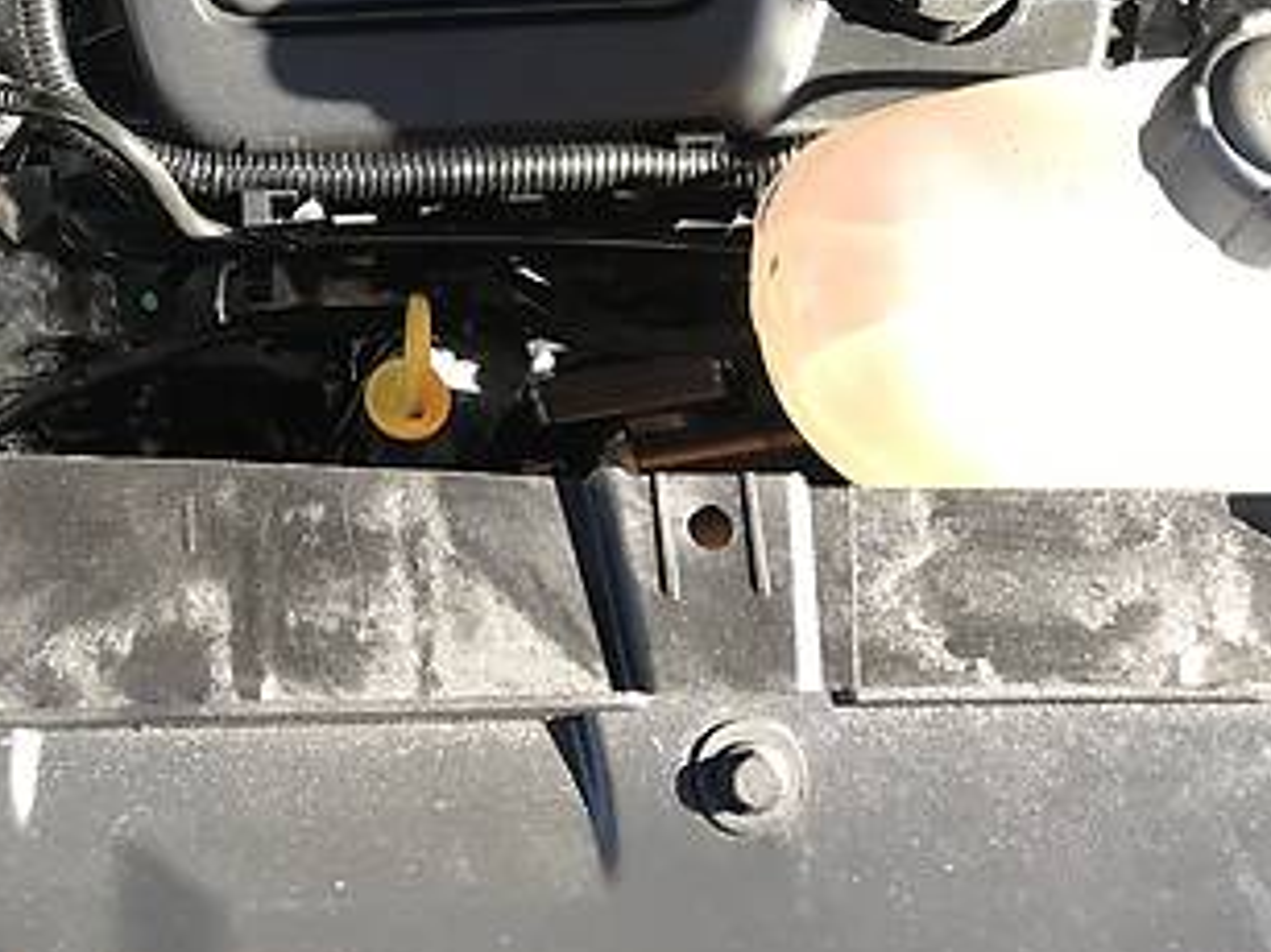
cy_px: -195
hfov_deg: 25.7
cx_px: 91
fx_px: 2679
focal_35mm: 73
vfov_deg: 19.0
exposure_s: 1/127
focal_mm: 4
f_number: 1.8
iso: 20
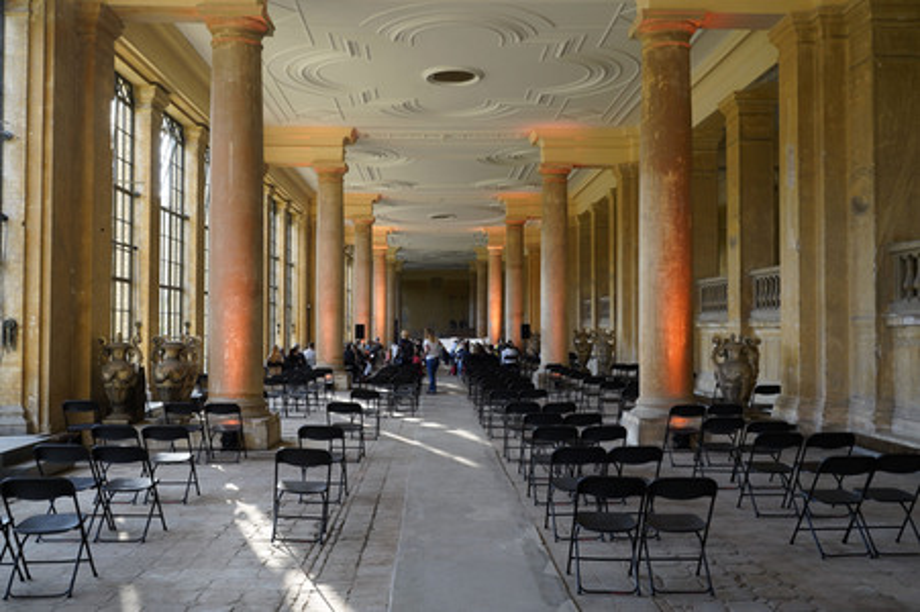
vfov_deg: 39.9
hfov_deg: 57.3
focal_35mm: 33
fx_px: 843
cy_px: 306
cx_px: 460
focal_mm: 33
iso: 320
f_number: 8
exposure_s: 1/30
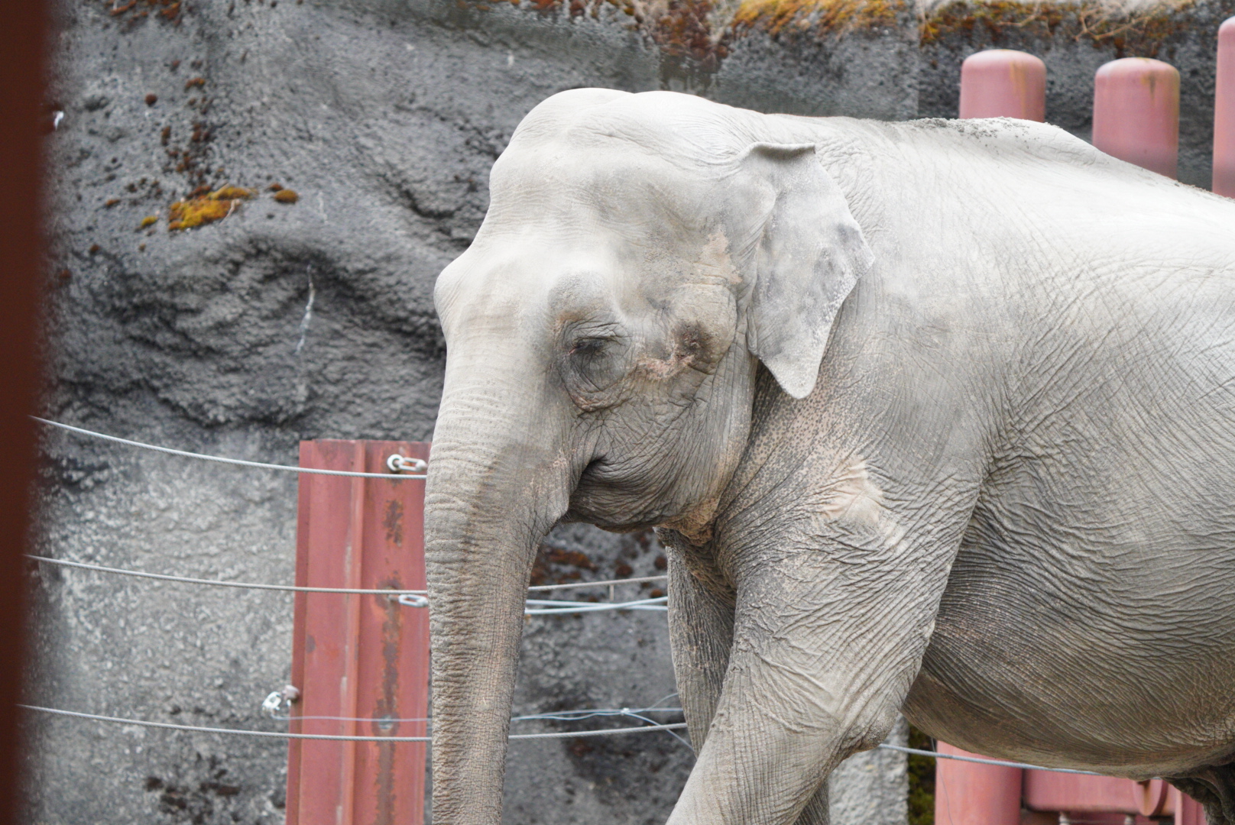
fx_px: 10299
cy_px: 412
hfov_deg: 6.9
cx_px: 618
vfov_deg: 4.6
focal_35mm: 300
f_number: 5.6
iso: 1600
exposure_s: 1/640
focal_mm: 200
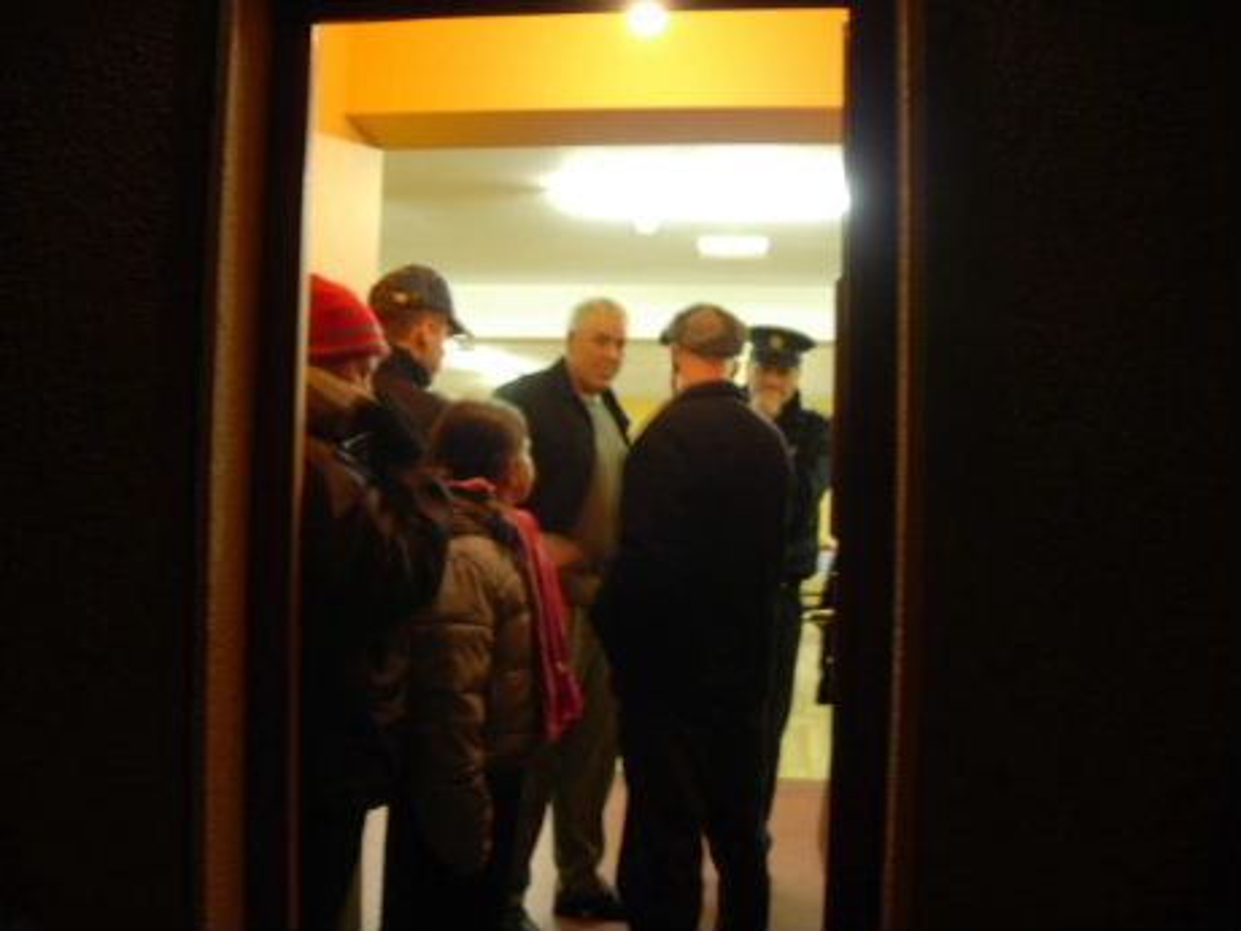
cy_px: 466
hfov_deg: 49.0
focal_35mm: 38
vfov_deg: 37.7
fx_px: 1362
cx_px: 620
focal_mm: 7.8
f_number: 2.8
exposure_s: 1/5.8
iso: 64
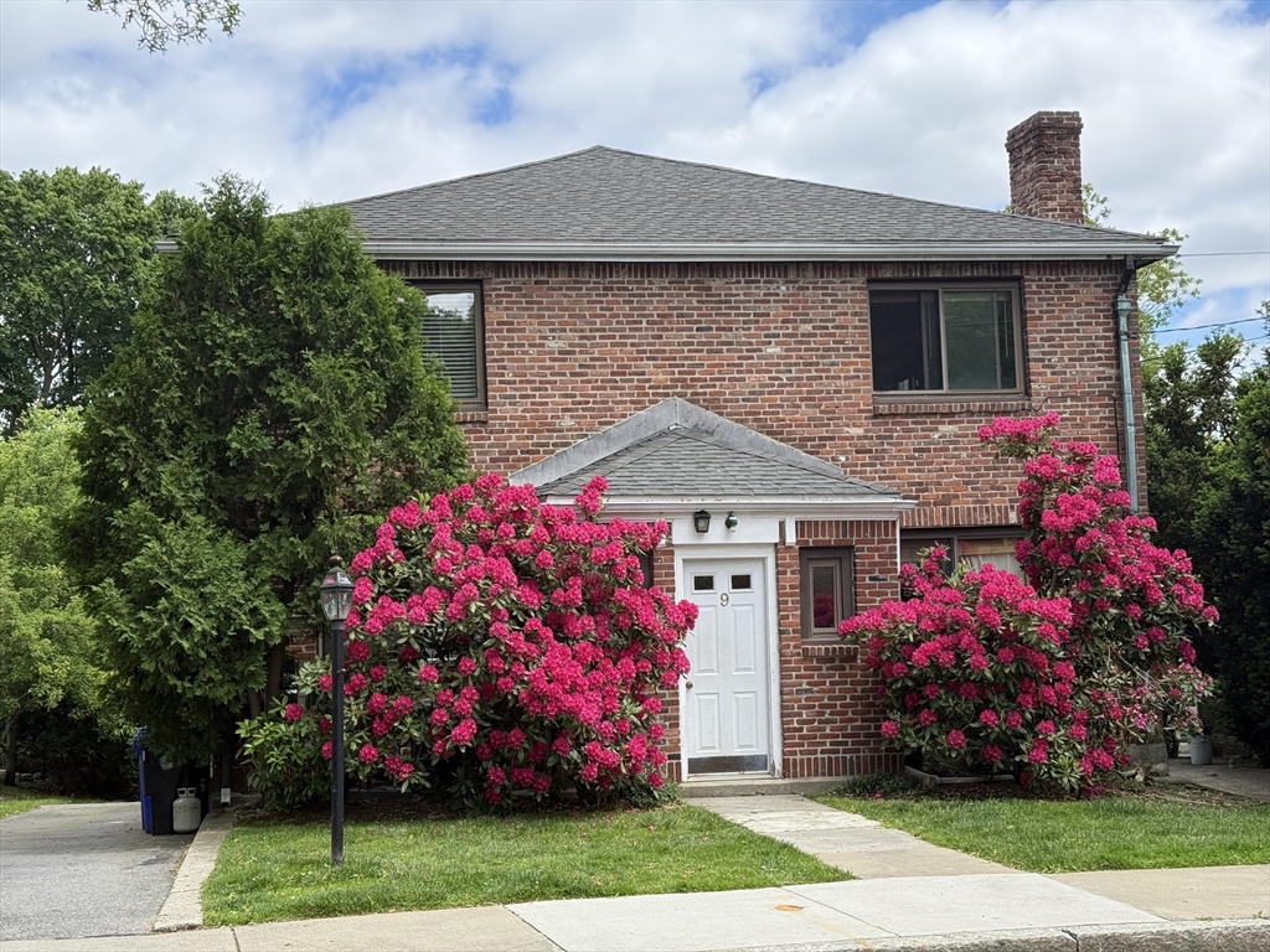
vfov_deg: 30.3
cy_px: 476
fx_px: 1761
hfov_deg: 39.7
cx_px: 635
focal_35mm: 48
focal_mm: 6.76
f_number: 1.78
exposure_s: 1/1642
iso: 80
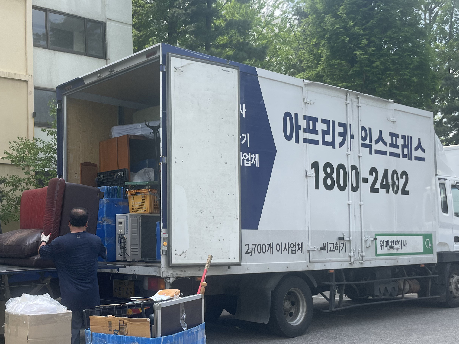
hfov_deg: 42.4
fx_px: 570
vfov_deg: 33.4
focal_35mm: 43
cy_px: 217
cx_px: 112
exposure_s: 1/997
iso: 32
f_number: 1.6
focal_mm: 4.2
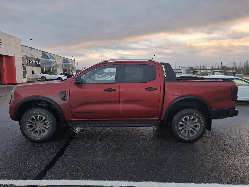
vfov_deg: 58.9
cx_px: 124
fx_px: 165
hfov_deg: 73.9
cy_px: 94
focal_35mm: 23
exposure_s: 1/124
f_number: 1.8
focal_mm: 5.54
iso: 50
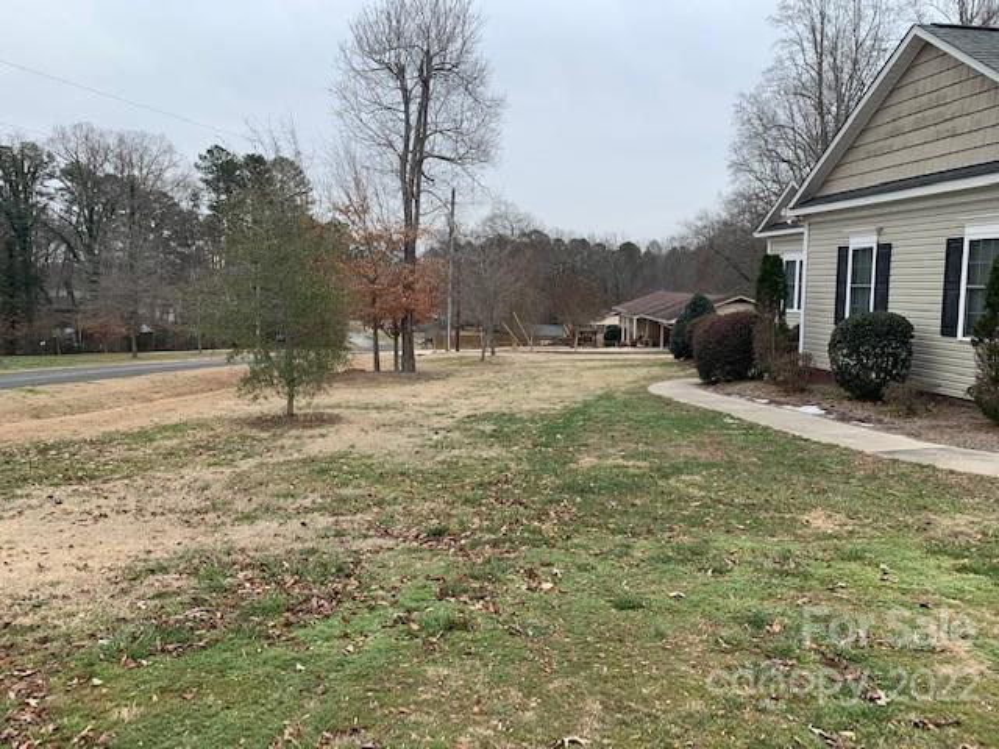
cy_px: 374
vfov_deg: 53.1
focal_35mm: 26
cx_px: 500
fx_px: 750
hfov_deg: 67.3
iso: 25
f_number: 1.8
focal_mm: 4.25
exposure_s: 1/783
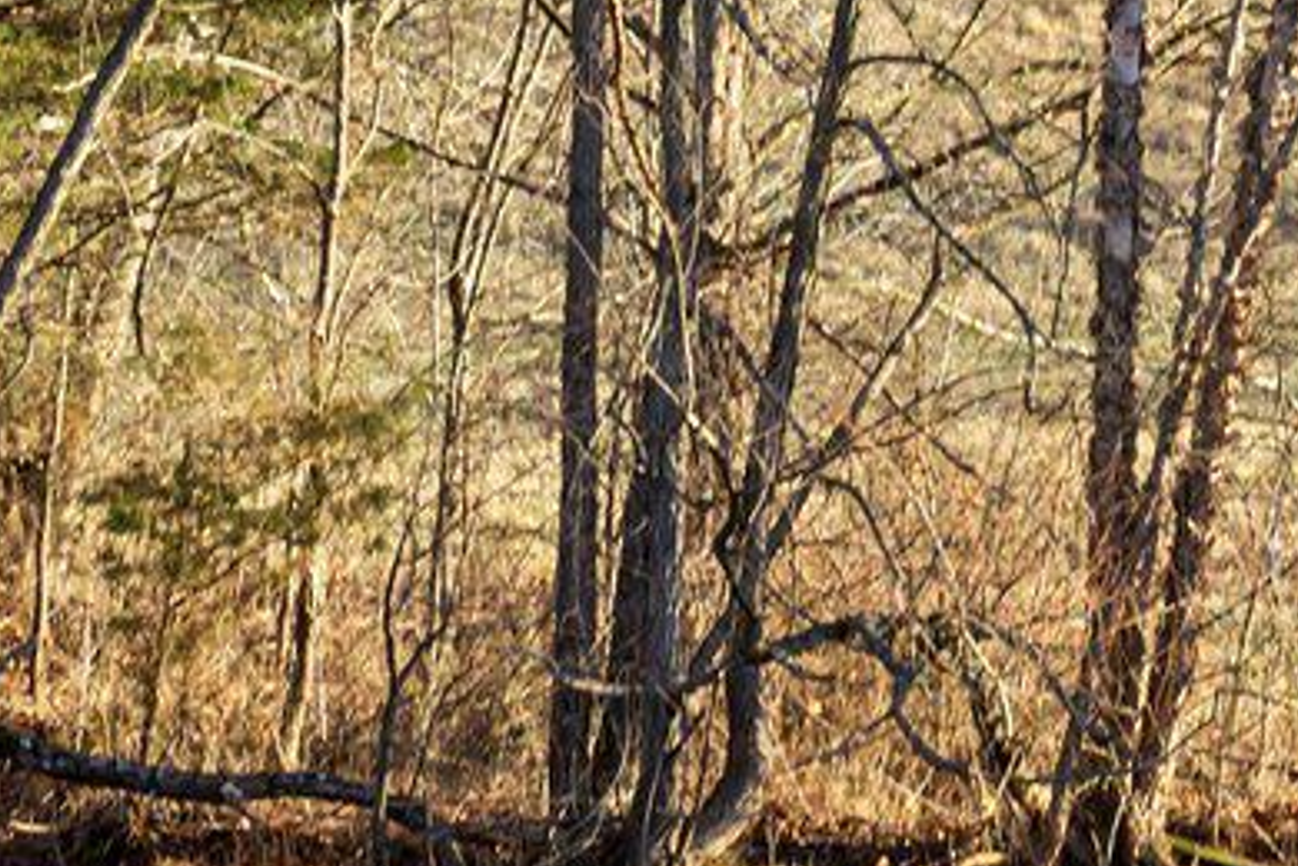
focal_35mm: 278
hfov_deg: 7.3
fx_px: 10023
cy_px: 155
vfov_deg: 4.9
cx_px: 1877
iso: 250
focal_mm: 53
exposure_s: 1/80
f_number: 11
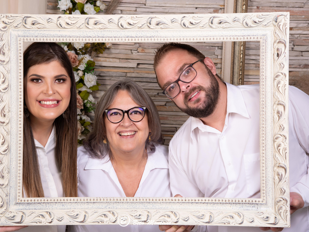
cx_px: 144
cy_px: 117
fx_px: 759
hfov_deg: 23.0
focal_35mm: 85
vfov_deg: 17.4
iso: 100
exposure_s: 1/160
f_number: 7.1
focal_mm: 78
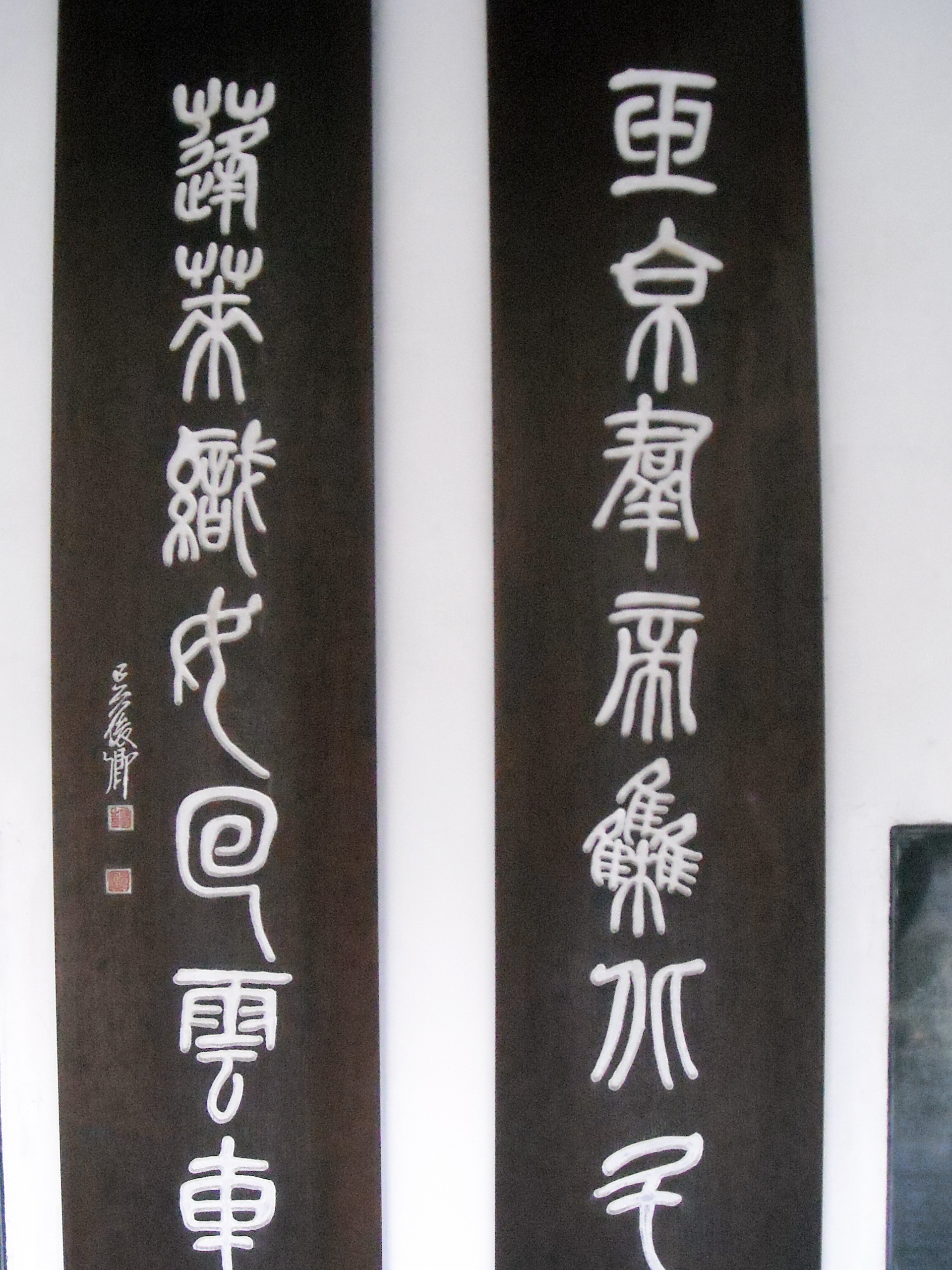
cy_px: 683
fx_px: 1540
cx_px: 409
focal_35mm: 42
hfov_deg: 34.3
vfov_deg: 44.8
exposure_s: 1/129
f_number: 2.8
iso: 800
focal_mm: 5.7
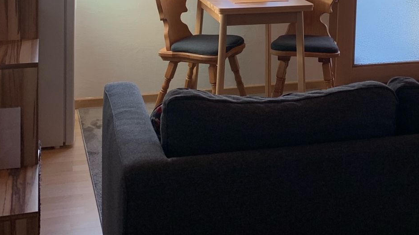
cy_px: -61
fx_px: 689
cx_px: 291
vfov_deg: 18.2
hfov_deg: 33.4
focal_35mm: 62
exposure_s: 1/121
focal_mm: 4.25
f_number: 1.8
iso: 64
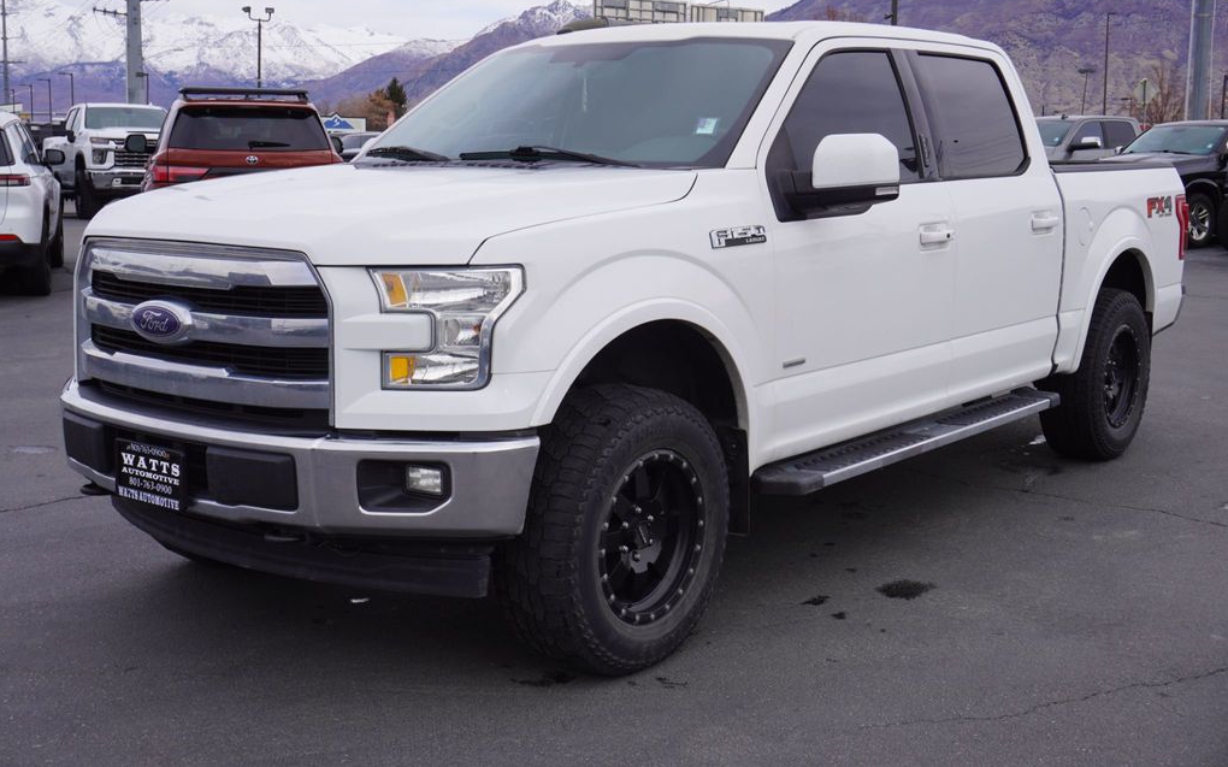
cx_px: 613
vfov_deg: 29.8
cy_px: 356
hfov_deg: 46.2
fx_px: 1439
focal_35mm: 43
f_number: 9
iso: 100
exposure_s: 1/125
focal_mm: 28
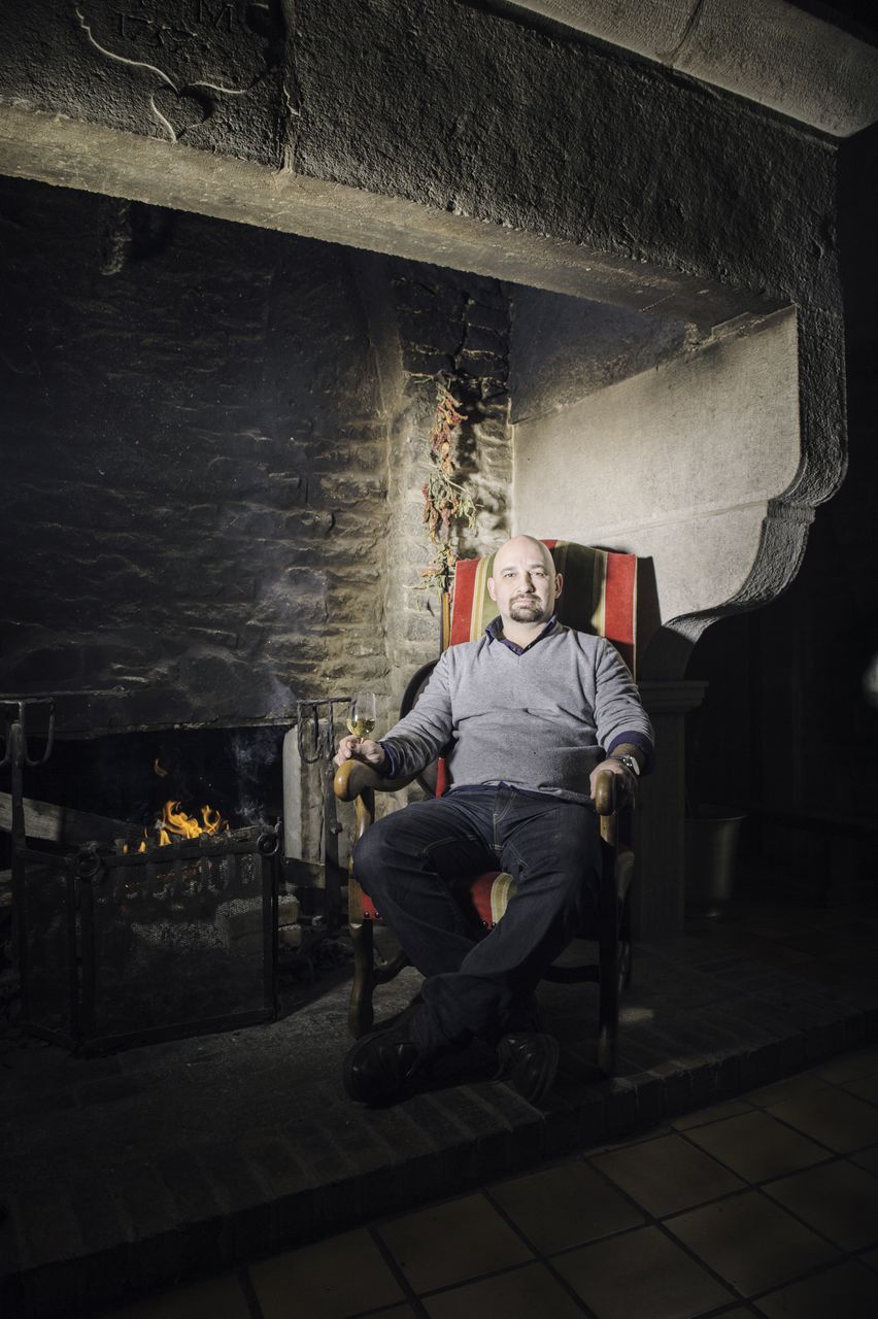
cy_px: 660
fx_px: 879
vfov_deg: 73.8
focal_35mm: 24
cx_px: 439
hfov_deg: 53.1
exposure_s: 1/250
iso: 400
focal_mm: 24
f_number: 5.6
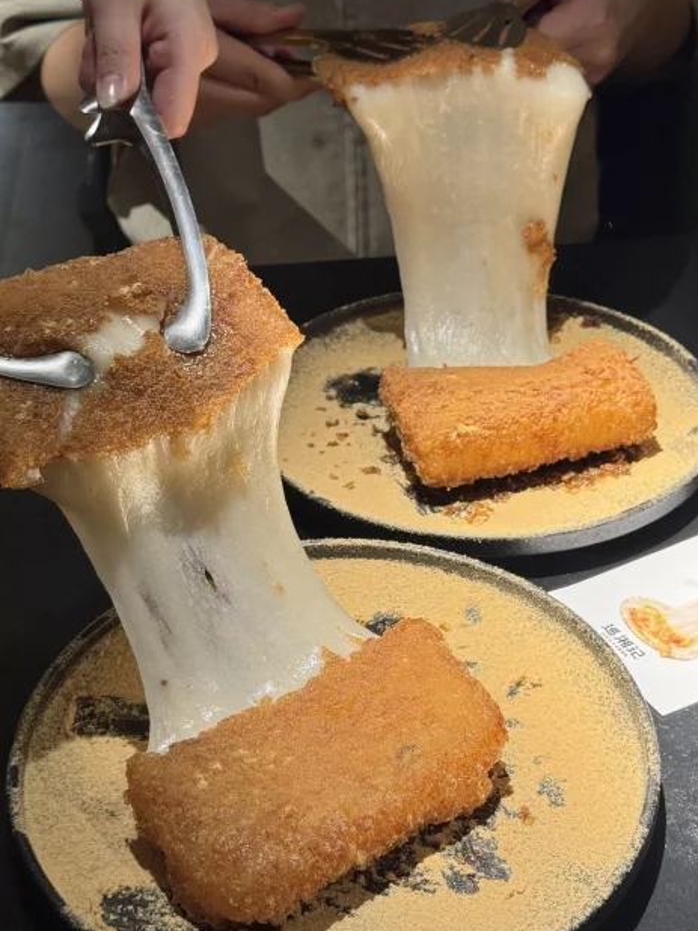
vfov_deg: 34.3
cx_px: 359
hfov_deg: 26.1
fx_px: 1505
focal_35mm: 56
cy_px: 524
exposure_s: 1/75
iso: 100
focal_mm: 6.76
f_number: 1.78
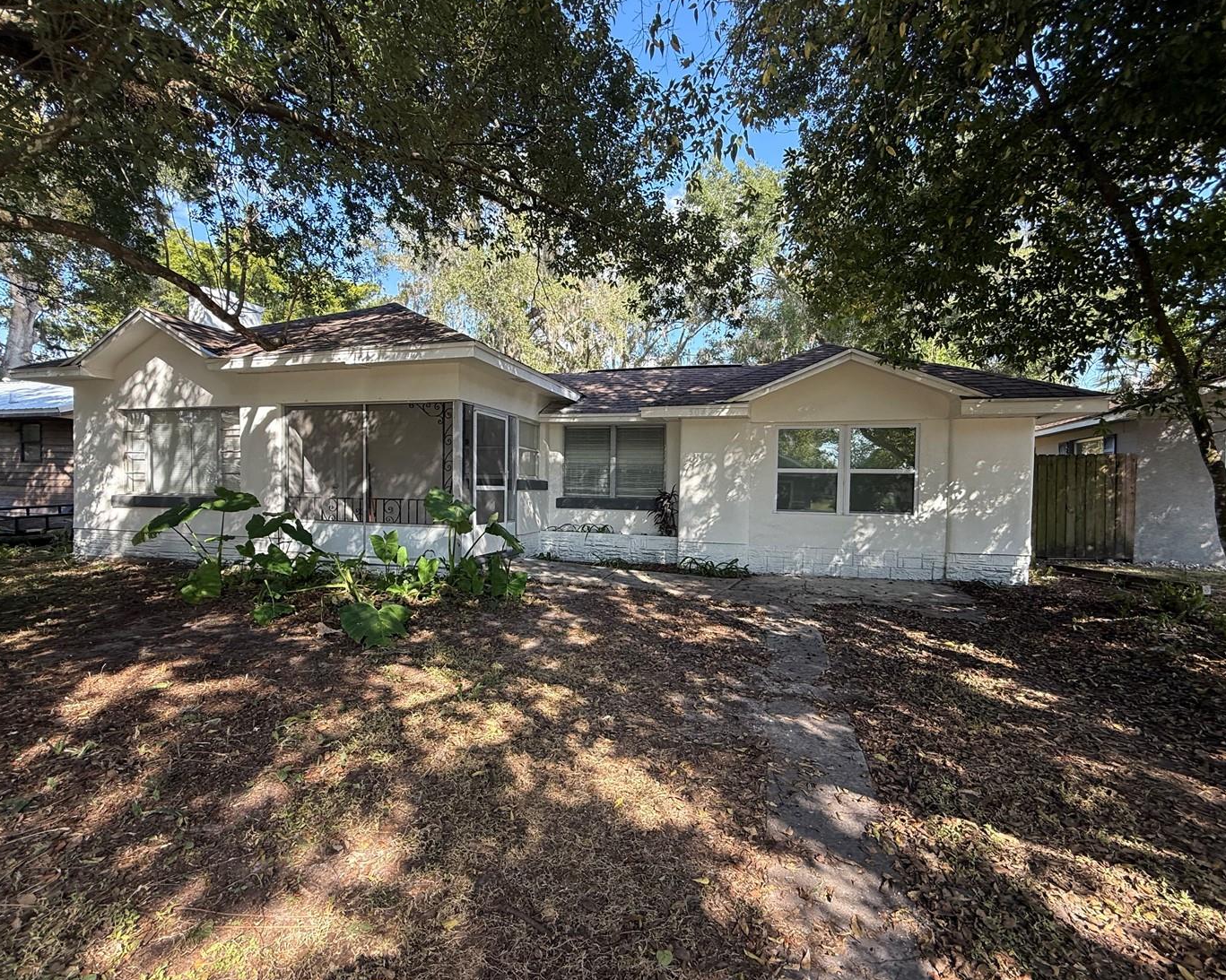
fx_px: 580
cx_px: 613
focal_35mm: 16
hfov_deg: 93.1
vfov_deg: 80.3
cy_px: 502
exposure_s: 1/290
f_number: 2.2
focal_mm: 2.22
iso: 64
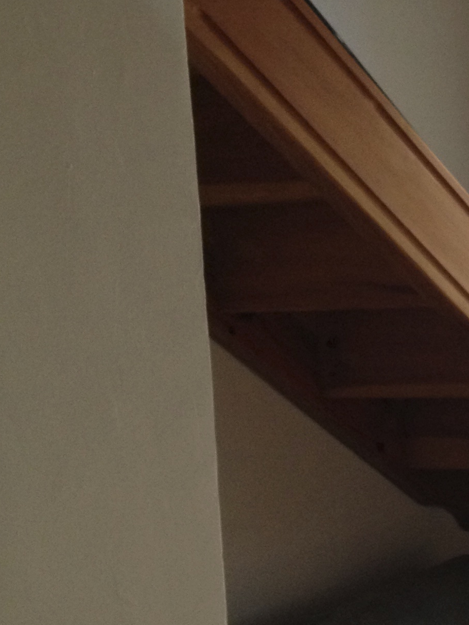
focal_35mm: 94
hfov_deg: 15.0
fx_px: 1698
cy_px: 416
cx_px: 606
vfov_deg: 20.8
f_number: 2.4
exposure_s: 1/20
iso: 160
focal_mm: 4.28
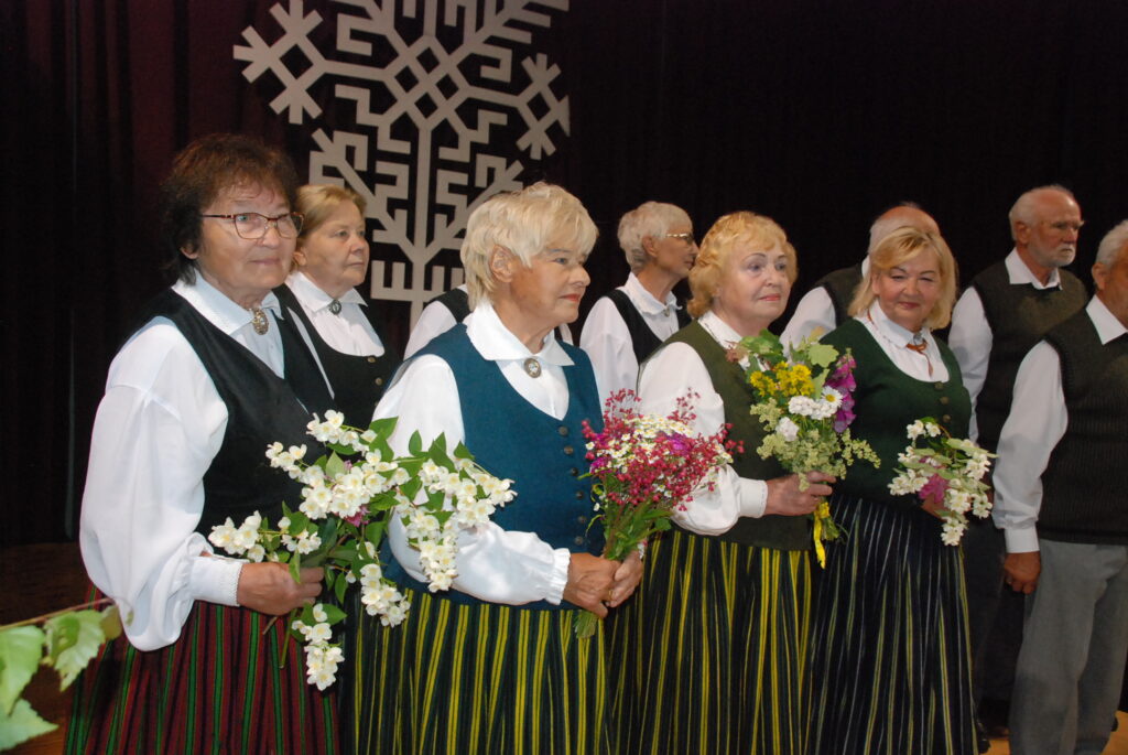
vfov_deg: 40.1
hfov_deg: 57.2
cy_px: 378
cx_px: 564
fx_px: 1035
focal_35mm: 33
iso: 1600
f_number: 5.6
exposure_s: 1/100
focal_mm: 22
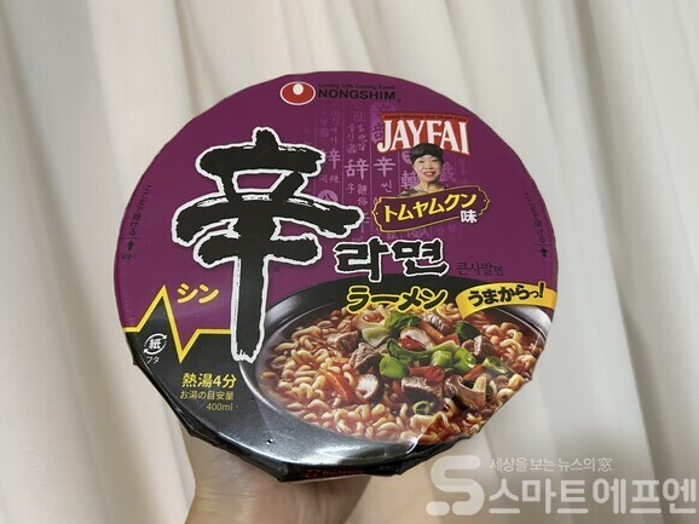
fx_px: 545
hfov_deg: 65.3
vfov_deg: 51.3
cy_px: 261
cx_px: 352
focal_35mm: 27
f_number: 1.5
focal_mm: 5.7
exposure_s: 1/60
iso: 500
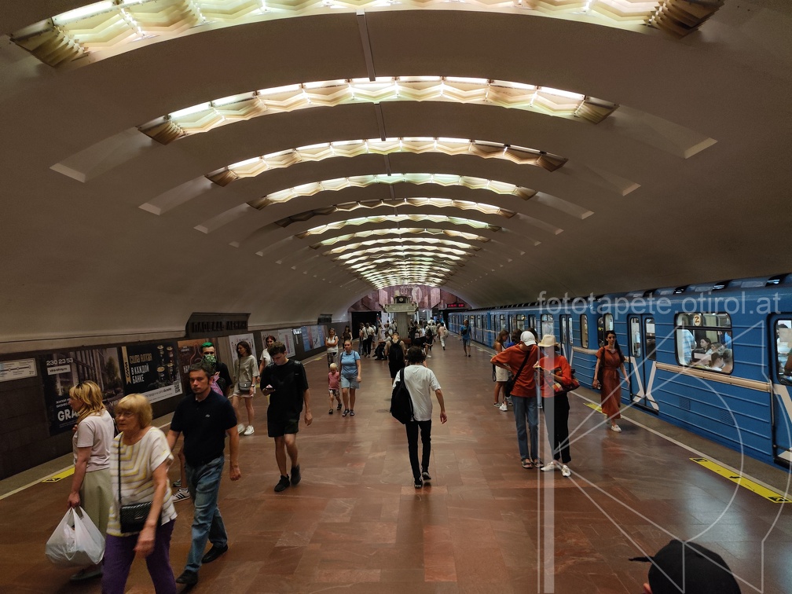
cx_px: 396
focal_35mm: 23
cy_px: 297
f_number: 1.65
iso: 250
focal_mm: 6.19
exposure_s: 1/50
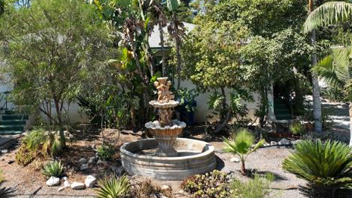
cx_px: 119
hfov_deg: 54.3
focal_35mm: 36
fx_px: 336
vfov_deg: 32.5
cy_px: 67
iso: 110
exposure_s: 1/1000
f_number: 2.8
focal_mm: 12.29
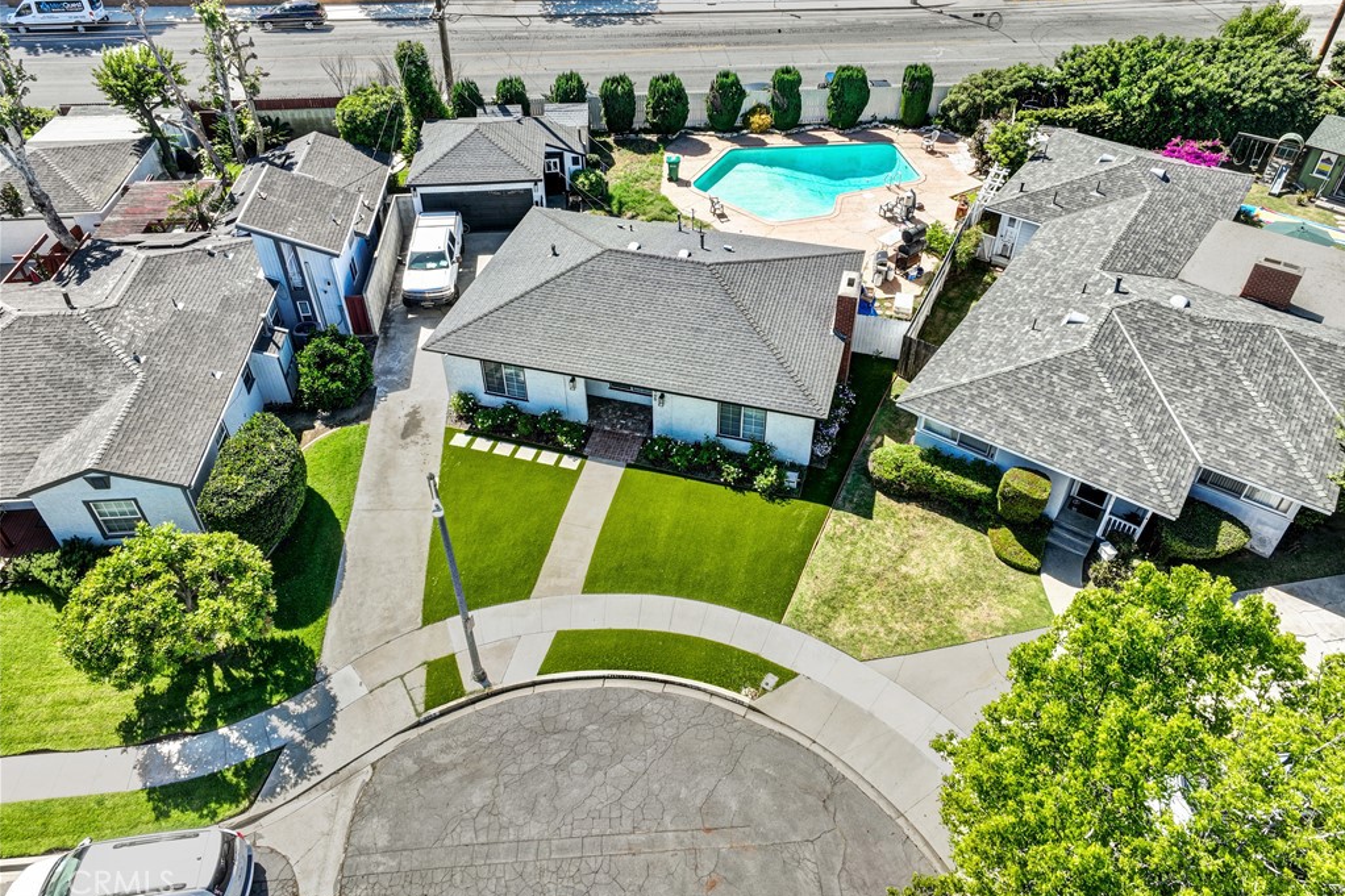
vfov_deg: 51.2
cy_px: 397
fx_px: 934
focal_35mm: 25
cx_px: 672
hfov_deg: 71.5
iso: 100
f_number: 11
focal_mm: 12.3
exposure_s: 1/80
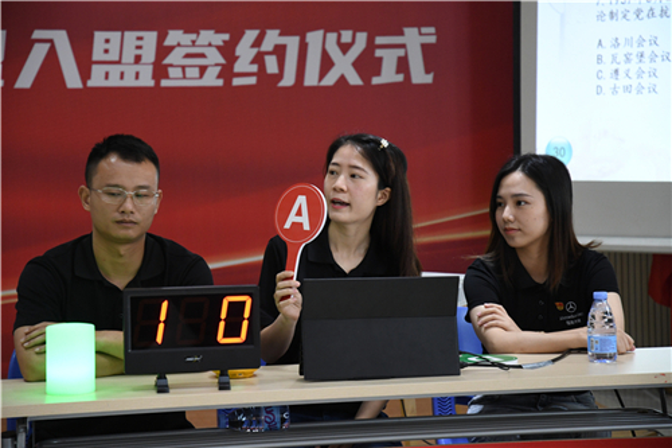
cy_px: 224
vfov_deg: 15.2
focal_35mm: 90
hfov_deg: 22.6
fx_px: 1679
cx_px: 336
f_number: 4
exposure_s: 1/125
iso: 1600
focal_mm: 60
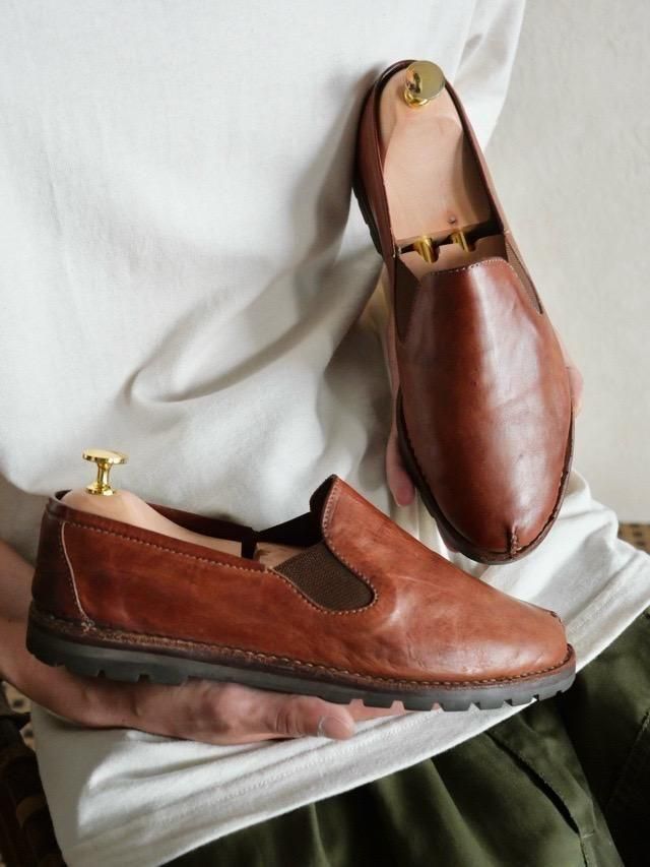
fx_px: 951
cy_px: 434
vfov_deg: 49.0
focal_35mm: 38
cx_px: 325
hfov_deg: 37.7
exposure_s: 1/60
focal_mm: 19
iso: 2000
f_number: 3.2
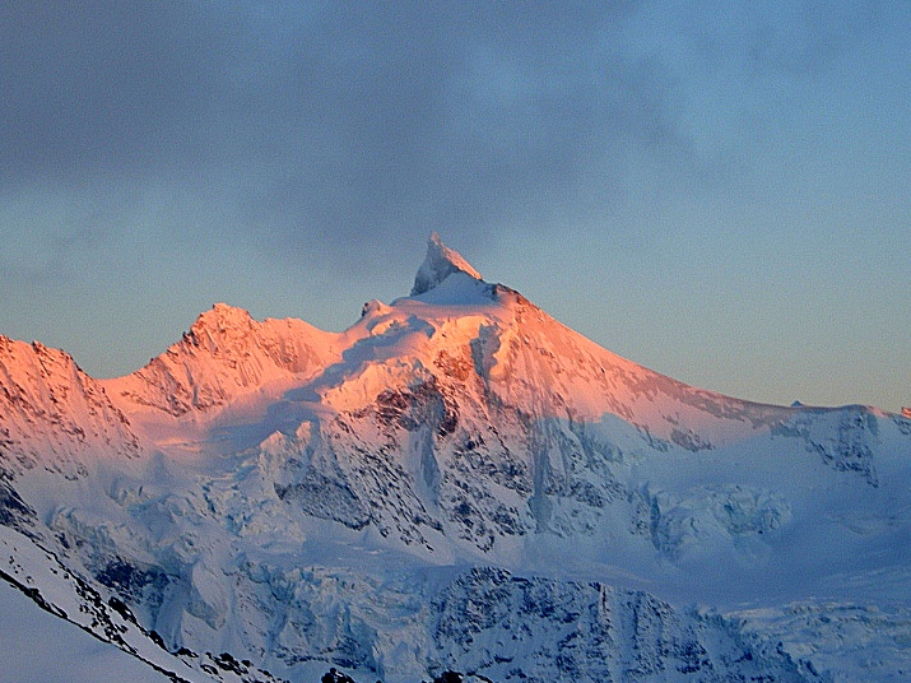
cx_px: 450
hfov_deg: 17.4
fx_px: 2973
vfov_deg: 13.1
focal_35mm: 113
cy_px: 340
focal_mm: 21.5
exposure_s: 1/27.4
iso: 64
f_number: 4.7
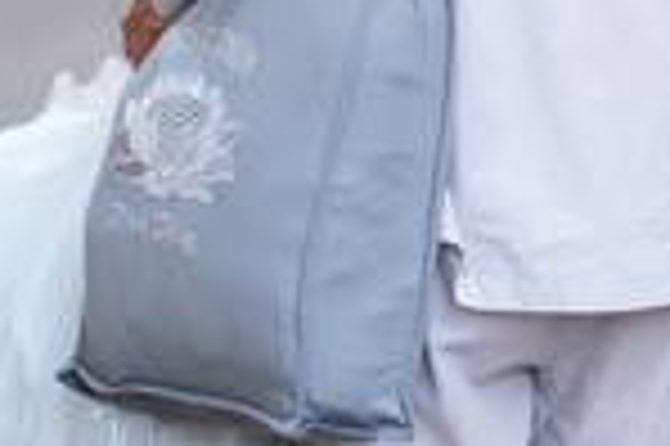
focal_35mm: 467
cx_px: 940
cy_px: -511
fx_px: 8682
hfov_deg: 4.4
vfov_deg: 2.9
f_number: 3.2
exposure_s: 1/500
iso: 1250
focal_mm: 107
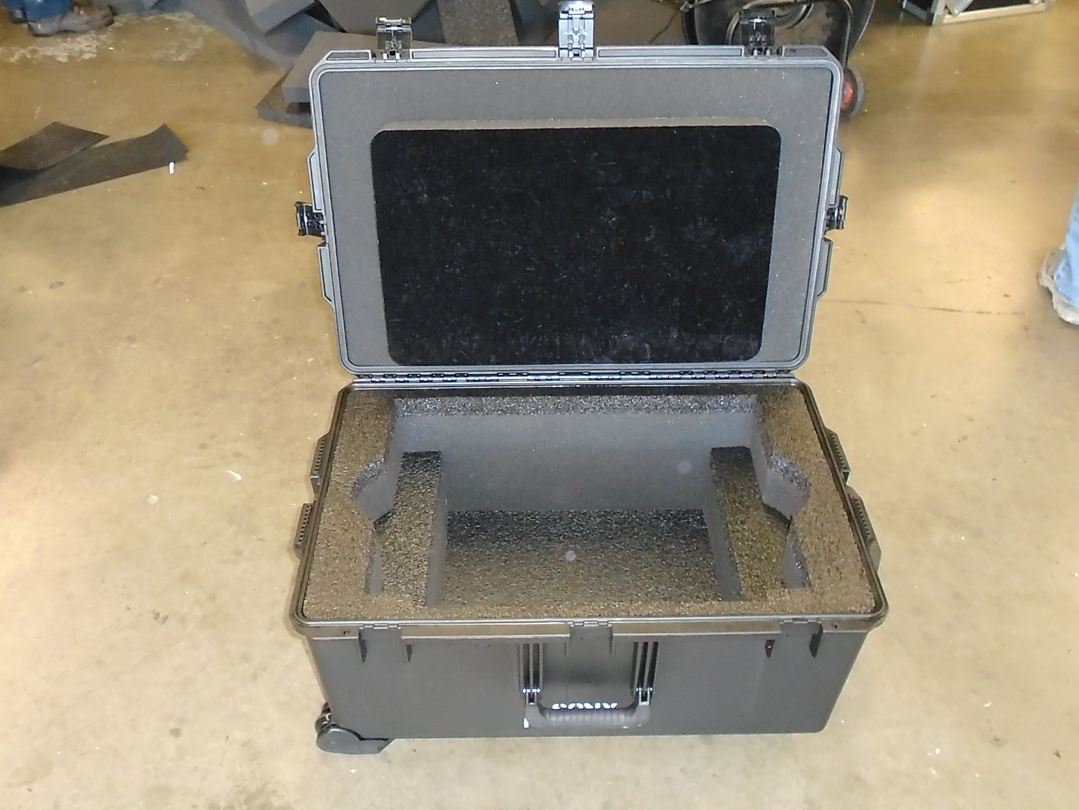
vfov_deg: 45.4
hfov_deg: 58.4
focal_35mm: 31
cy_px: 405
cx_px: 540
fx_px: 966
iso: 800
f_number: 3.5
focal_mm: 5.5
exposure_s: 1/40
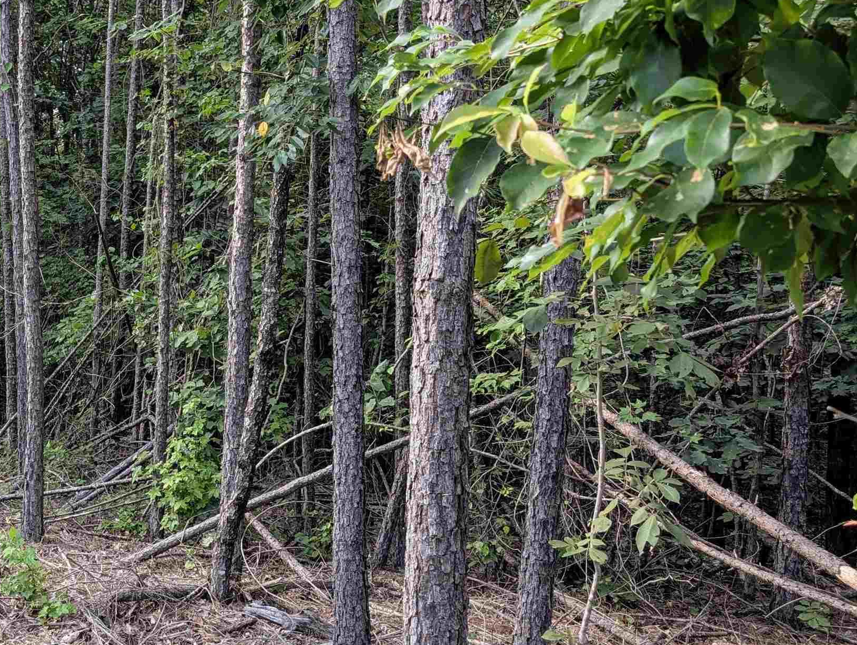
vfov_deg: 32.2
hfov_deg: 38.7
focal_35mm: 45
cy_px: 348
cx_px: 65
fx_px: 1116
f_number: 1.68
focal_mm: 6.9
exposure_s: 1/31
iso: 22
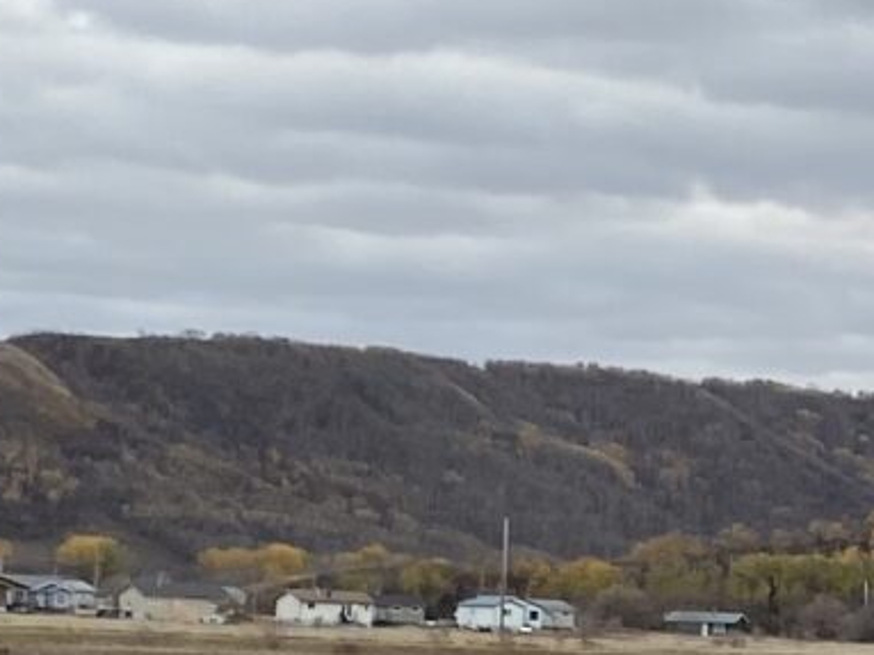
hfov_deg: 10.5
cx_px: 1682
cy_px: 860
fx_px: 4392
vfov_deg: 8.4
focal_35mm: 174
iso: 32
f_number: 1.8
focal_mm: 4.25
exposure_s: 1/1300
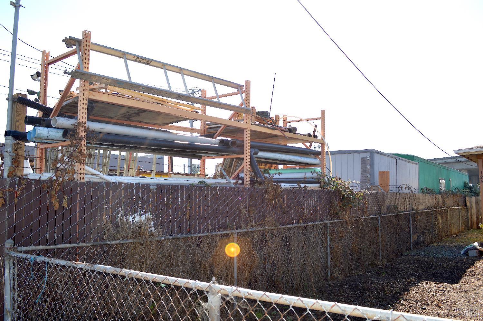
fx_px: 362
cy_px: 160
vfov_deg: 47.8
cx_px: 242
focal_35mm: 27
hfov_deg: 67.4
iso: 100
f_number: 6.3
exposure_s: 1/200
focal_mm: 18
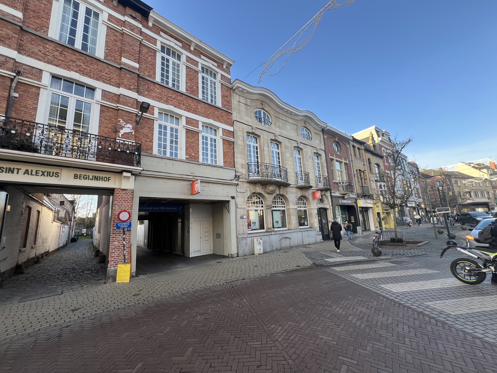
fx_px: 187
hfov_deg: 106.2
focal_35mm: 13
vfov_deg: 89.9
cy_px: 186
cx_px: 248
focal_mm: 1.57
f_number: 1.8
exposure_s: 1/188
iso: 32
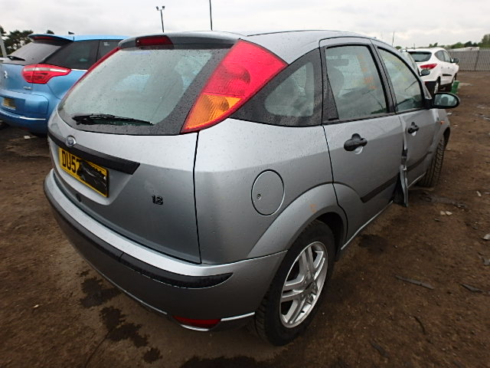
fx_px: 297
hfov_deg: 79.0
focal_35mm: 21
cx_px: 245
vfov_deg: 63.4
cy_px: 184
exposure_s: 1/200
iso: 125
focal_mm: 3.7
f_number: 3.5
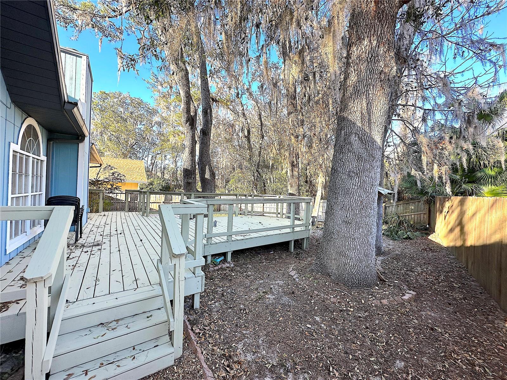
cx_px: 254
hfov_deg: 102.1
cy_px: 190
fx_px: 205
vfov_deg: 85.7
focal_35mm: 14
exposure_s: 1/319
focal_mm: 2.22
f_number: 2.2
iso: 40
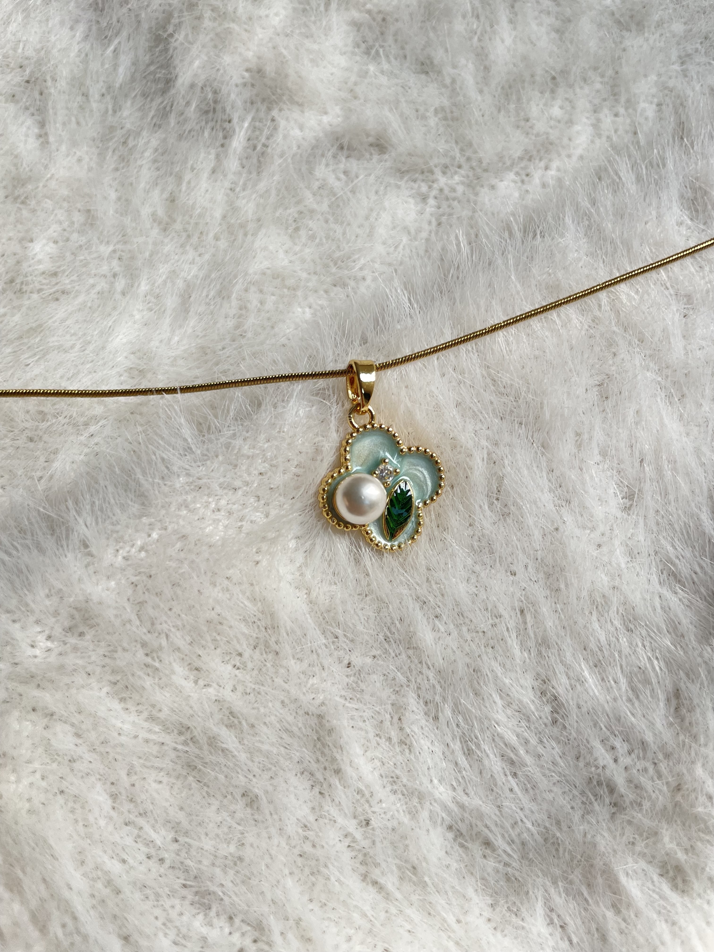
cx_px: 357
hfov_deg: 53.1
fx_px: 715
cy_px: 476
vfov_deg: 67.3
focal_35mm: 26
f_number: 1.6
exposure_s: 1/121
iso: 80
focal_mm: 4.2
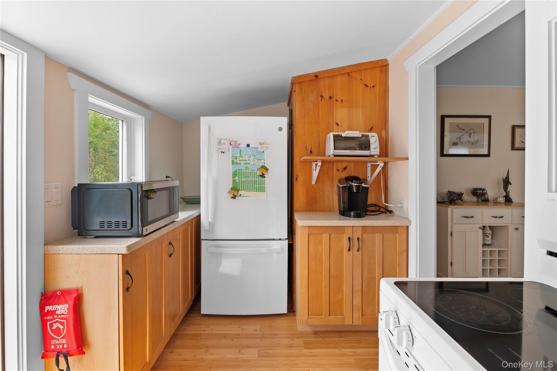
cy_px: 186
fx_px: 232
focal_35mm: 15
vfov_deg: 77.2
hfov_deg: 100.4
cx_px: 278
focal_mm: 15
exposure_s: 1/15
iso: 320
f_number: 7.1
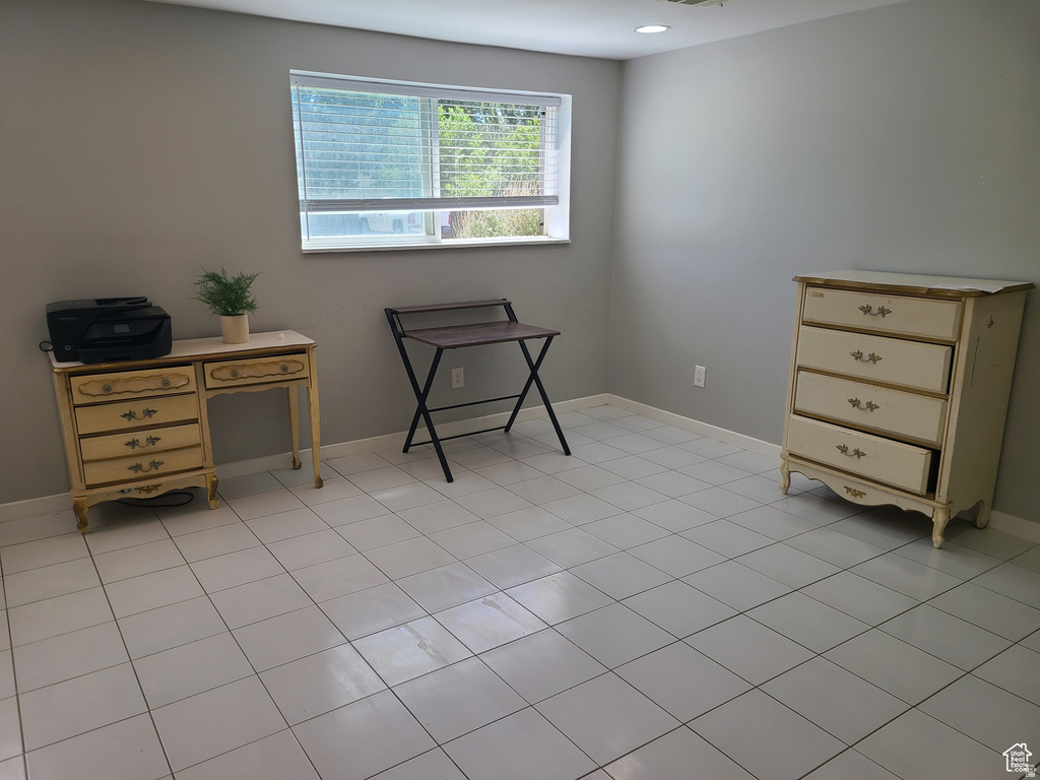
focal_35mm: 26
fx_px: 781
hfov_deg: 67.3
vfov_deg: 53.1
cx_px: 520
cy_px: 390
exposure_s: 1/165
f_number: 1.8
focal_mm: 5.4
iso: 40
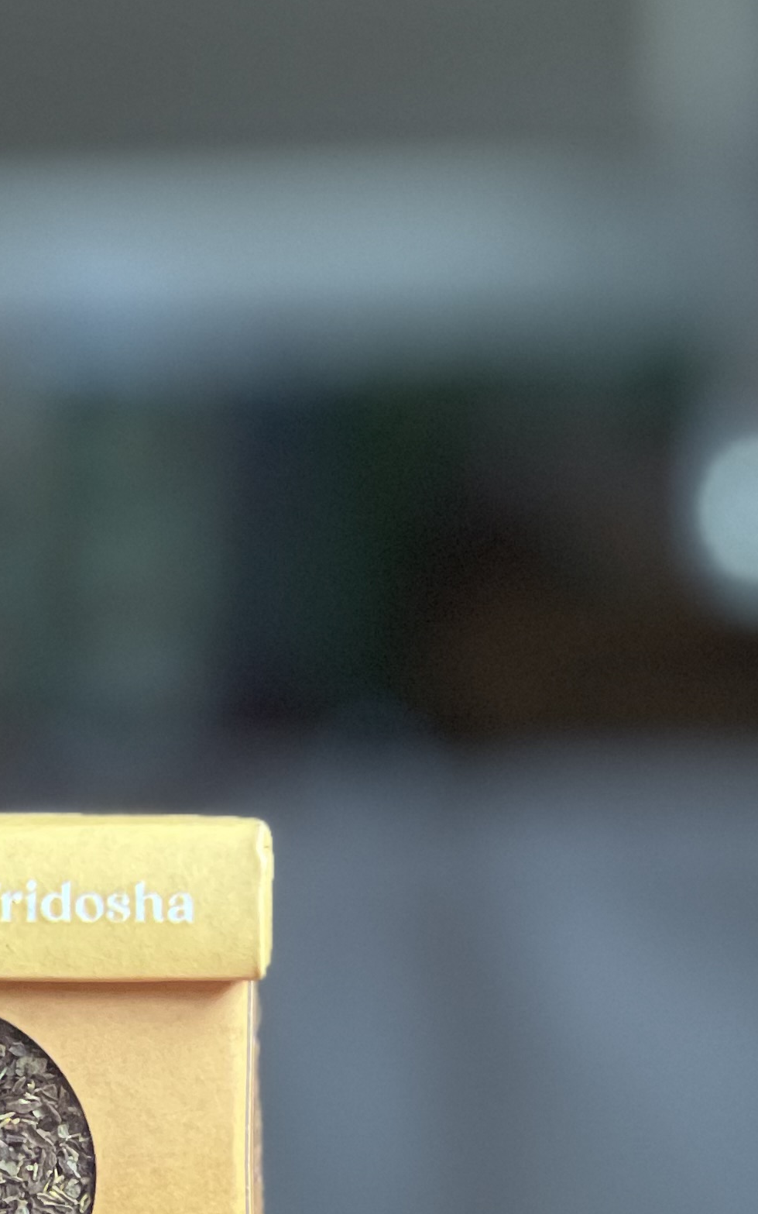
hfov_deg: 6.2
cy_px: 961
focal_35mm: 210
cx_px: -12
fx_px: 6943
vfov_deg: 10.0
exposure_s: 1/40
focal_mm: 9
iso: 250
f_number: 2.8
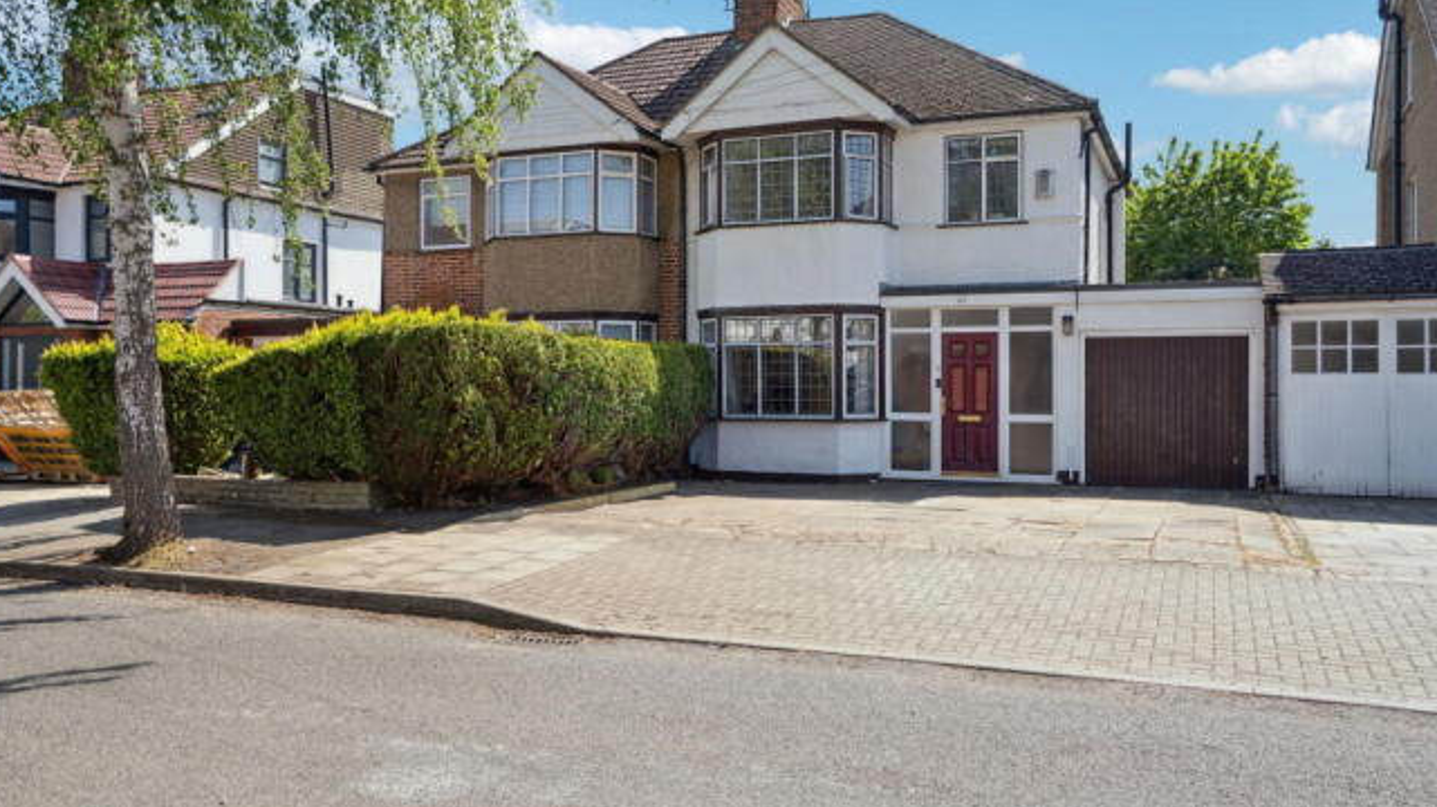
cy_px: 416
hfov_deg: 64.3
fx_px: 1143
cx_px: 705
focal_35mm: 30
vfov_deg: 38.9
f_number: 5
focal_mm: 28
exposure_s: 1/1250
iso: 640
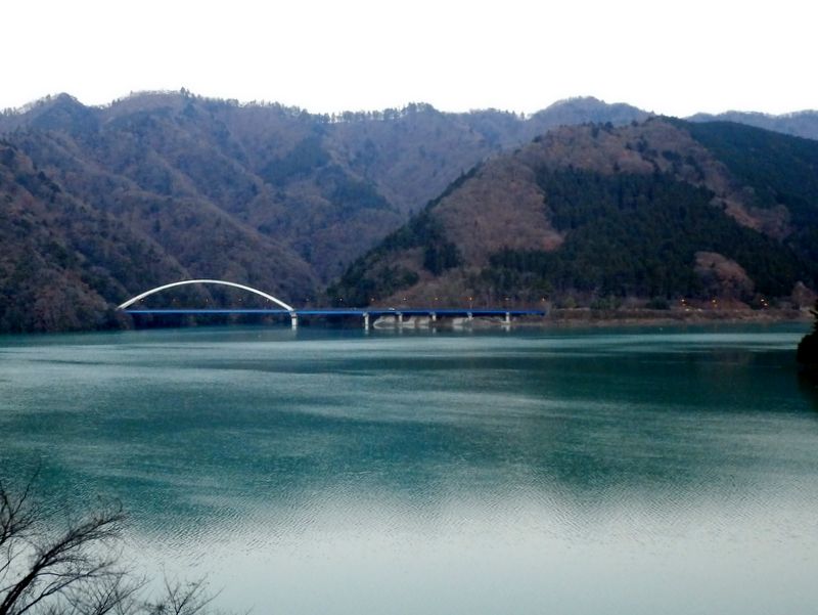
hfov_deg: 50.1
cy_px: 308
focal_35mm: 37
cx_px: 409
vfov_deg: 38.7
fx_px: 875
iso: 800
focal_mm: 6.6
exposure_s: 1/40
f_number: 3.9
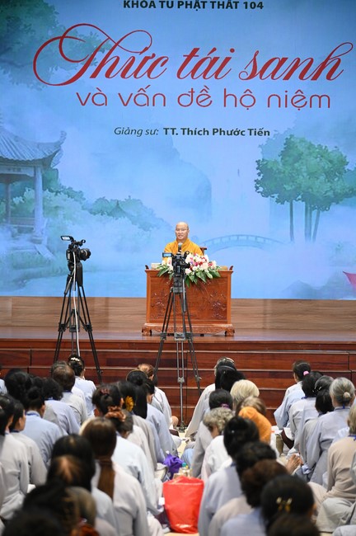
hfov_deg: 13.0
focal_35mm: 105
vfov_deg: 19.5
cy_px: 268
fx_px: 1561
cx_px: 178
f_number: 4
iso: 3200
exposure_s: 1/125
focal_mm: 105
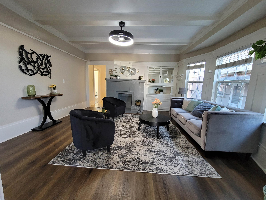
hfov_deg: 106.2
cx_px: 133
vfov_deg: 89.9
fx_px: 100
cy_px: 100
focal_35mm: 13
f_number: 2.2
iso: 320
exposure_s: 1/60
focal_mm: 2.2
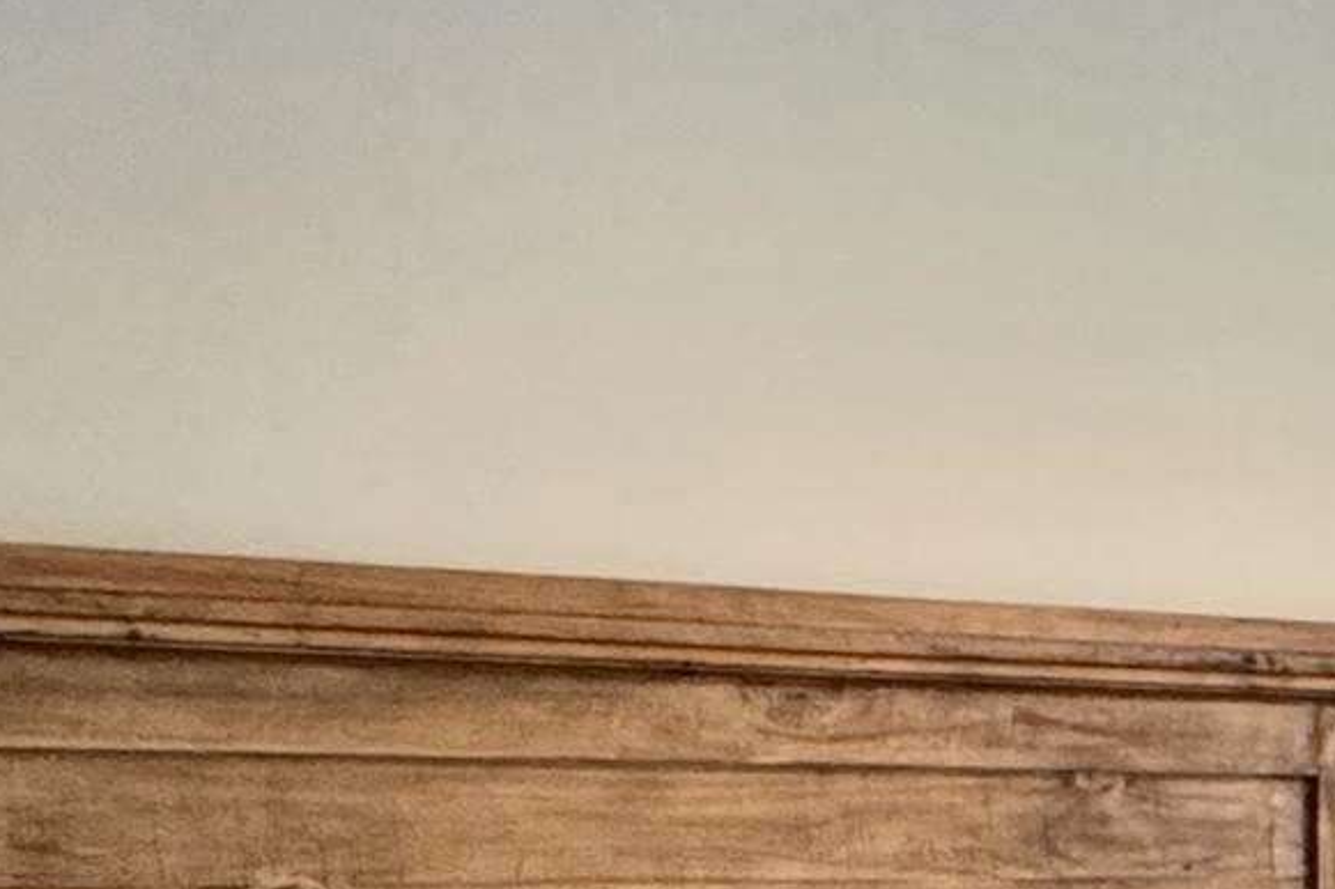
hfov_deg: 20.2
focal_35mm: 77
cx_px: 2305
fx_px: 2854
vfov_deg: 17.3
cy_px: 910
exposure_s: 1/60
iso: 320
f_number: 2.2
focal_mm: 2.22
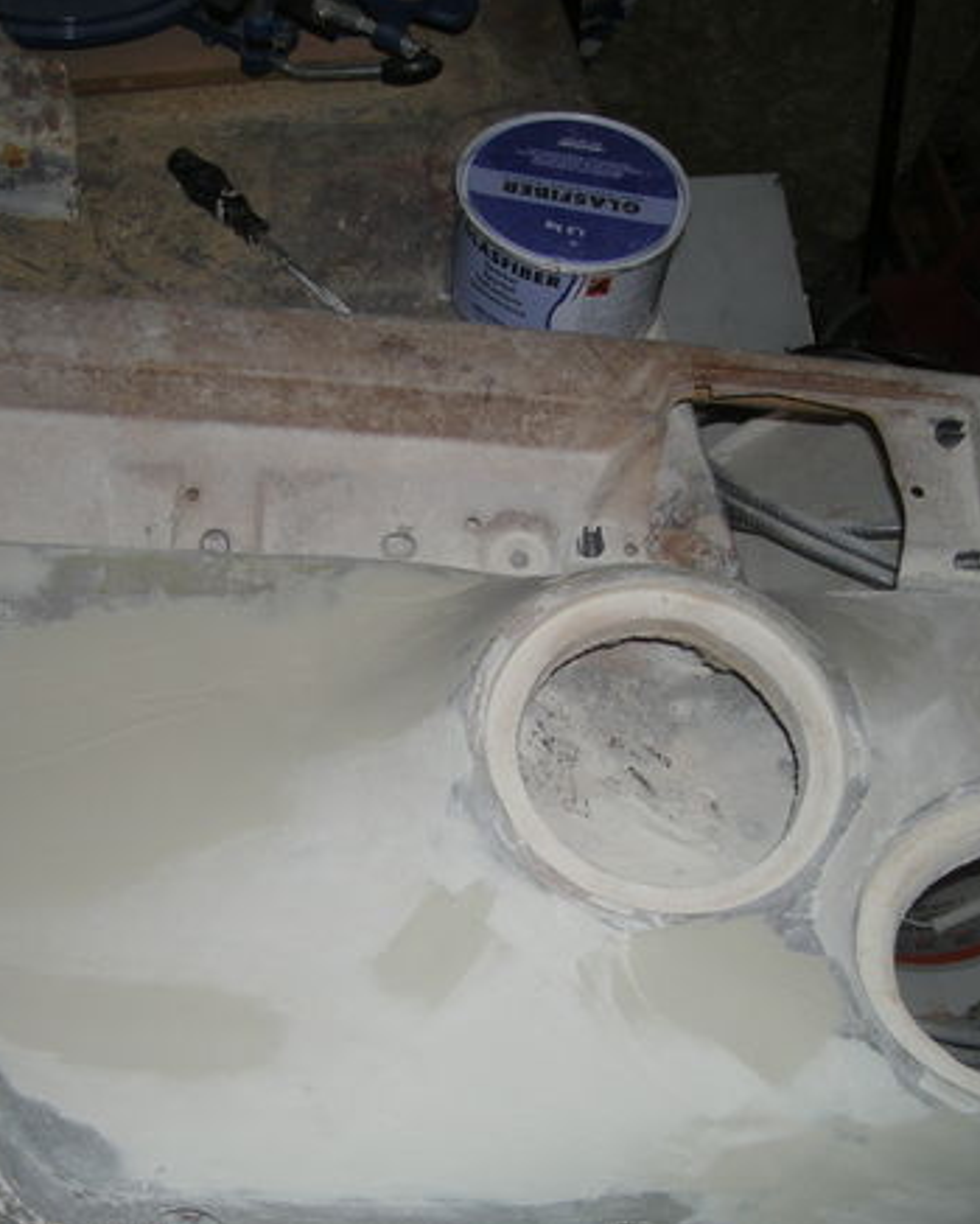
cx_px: 378
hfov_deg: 30.2
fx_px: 1812
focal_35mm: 50
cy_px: 639
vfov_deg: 37.3
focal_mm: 5.7
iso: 50
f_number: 2.8
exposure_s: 1/60
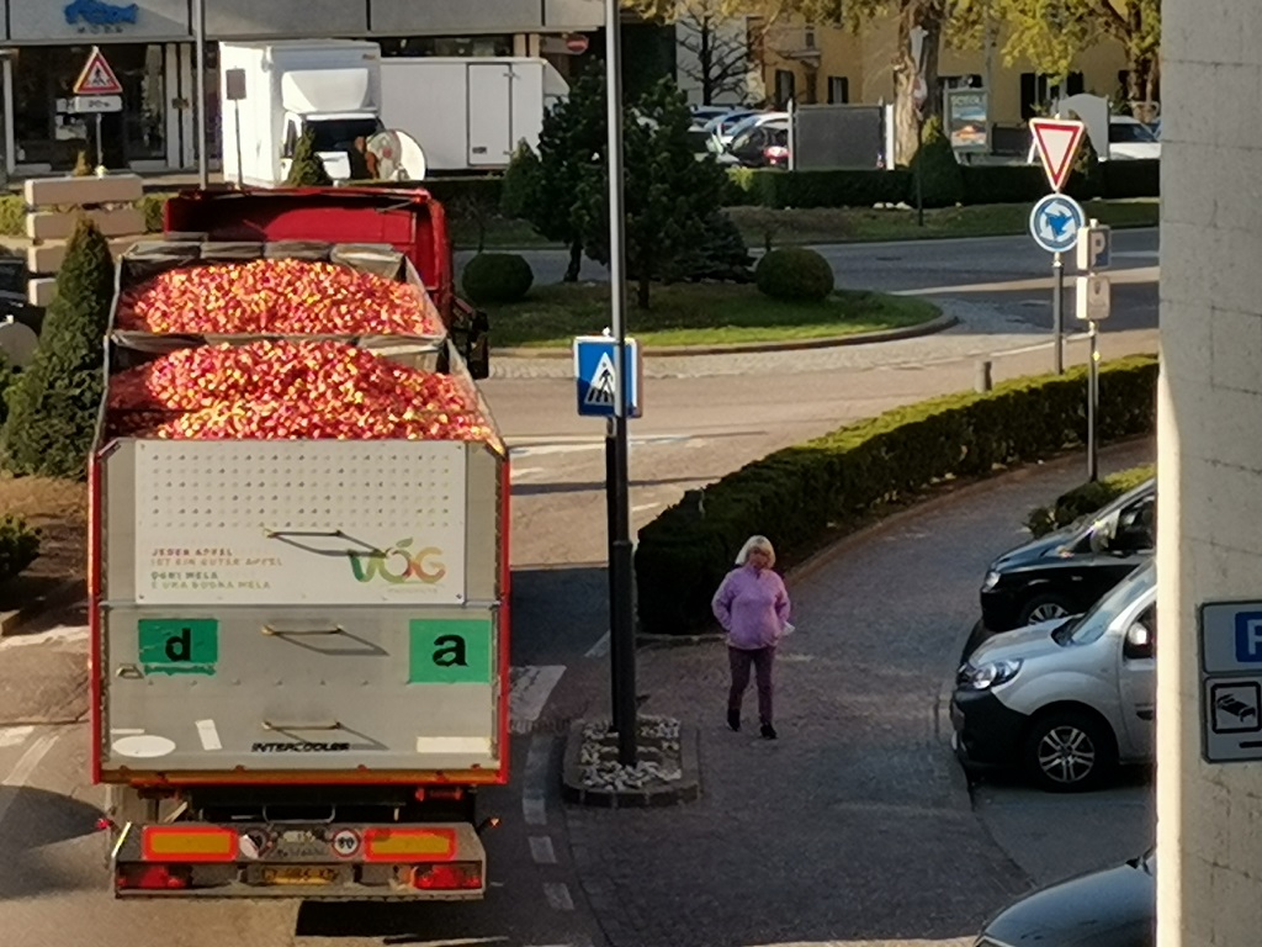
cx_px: 631
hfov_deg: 14.9
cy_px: 474
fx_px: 4812
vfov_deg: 11.2
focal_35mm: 132
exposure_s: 1/1107
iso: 50
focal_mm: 4.75
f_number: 1.8
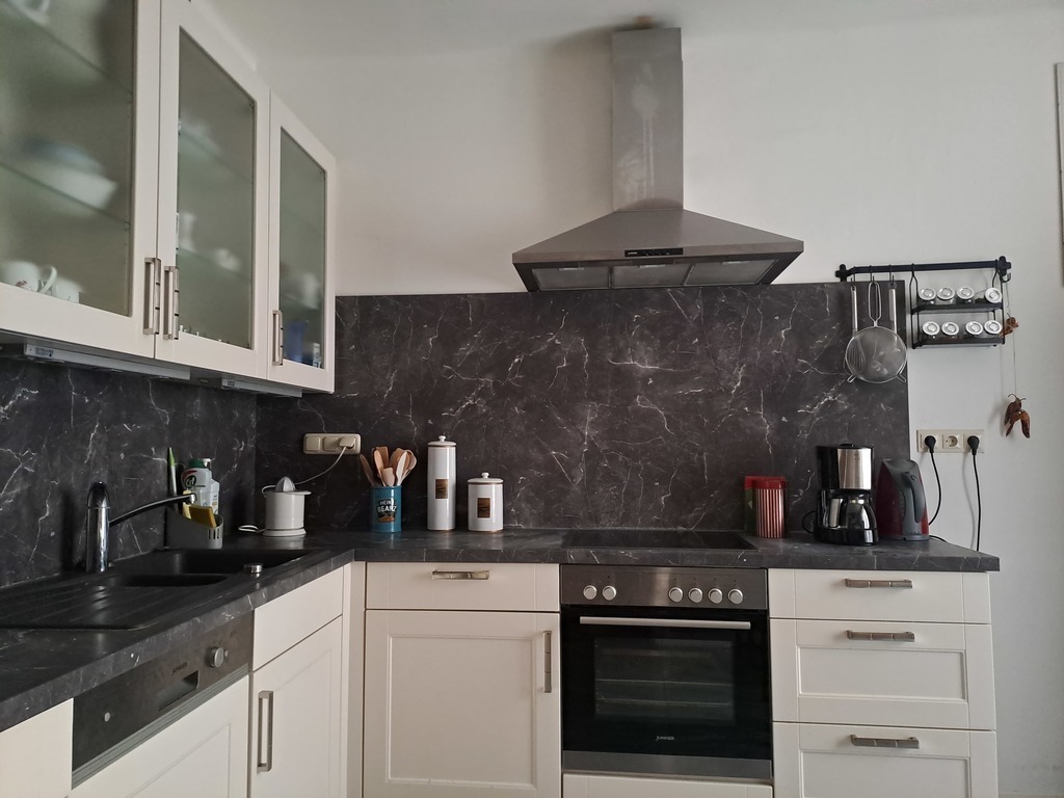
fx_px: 768
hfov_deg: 69.4
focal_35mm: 25
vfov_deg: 54.9
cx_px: 532
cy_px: 399
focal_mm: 4.65
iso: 800
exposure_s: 1/20
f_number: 1.8
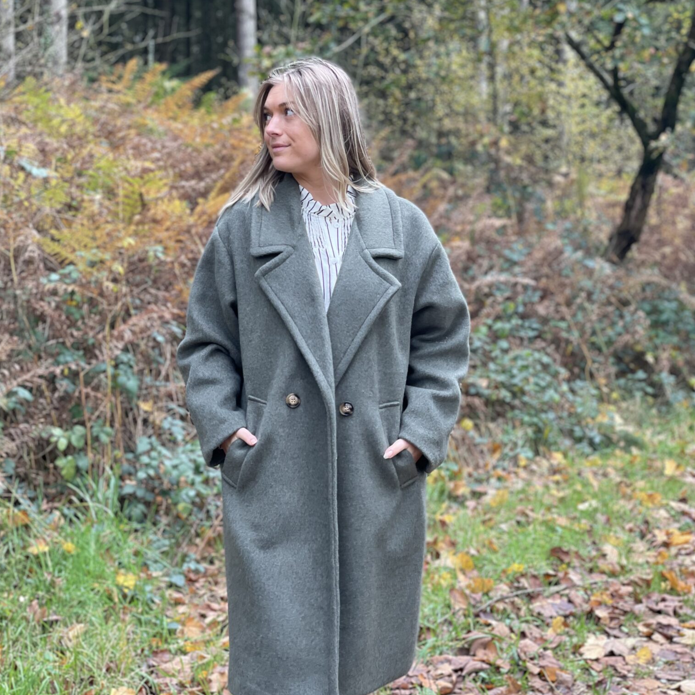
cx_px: 345
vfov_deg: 27.7
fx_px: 1408
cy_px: 317
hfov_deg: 27.7
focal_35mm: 62
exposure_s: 1/122
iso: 64
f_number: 2
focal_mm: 6
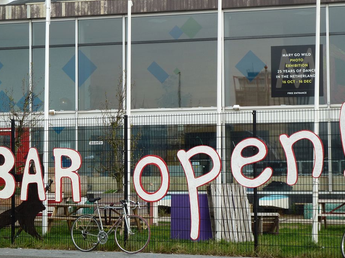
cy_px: 116
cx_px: 154
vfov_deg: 15.9
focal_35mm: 93
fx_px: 927
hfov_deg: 21.1
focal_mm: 13.7
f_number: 4.2
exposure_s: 1/160
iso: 80
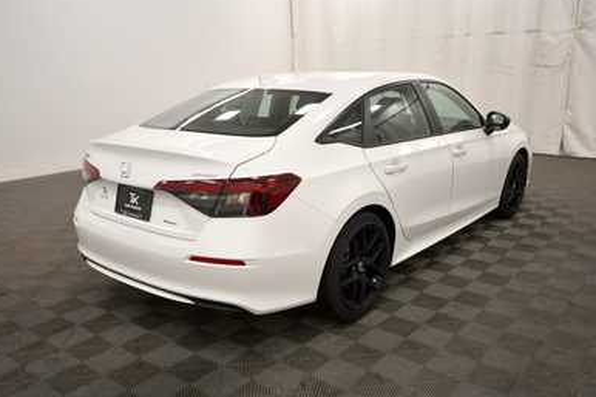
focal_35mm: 28
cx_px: 300
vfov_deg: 46.4
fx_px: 463
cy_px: 195
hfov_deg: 65.5
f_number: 5.3
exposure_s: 1/250
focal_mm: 18
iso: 800
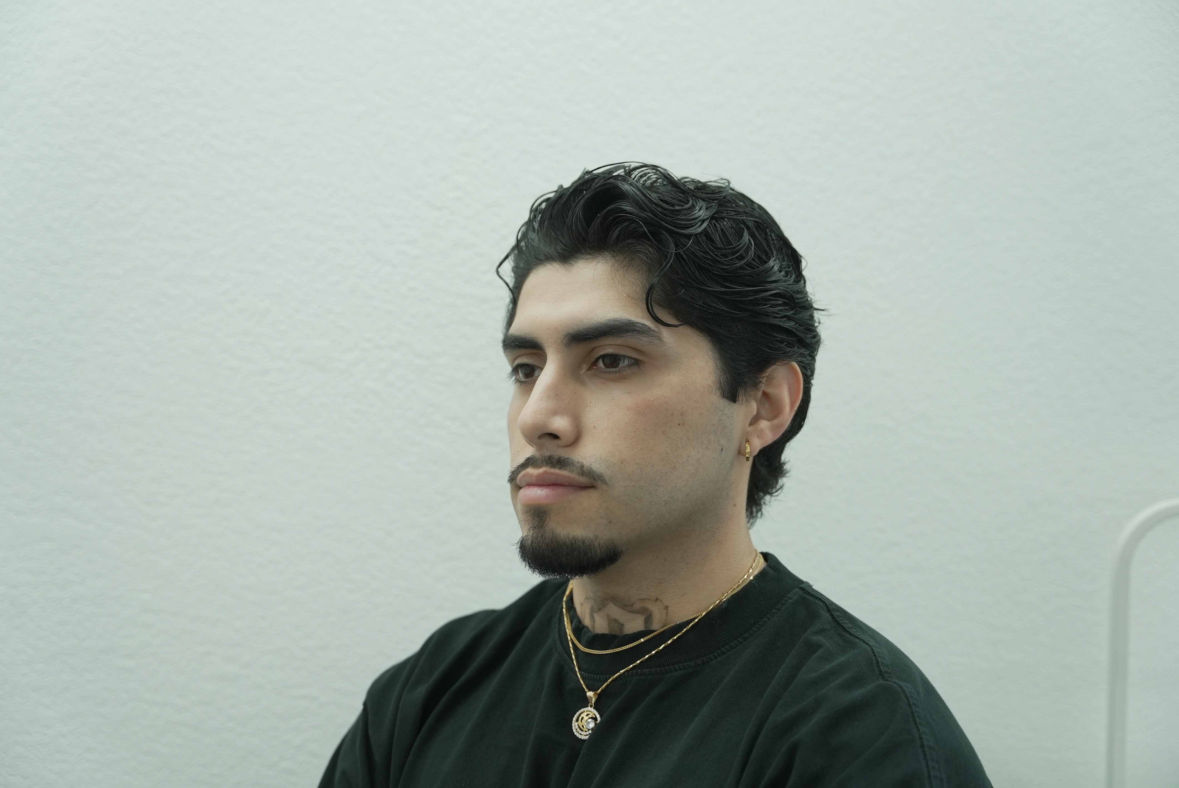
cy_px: 394
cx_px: 590
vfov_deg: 30.4
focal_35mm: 44
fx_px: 1452
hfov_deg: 44.2
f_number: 2.8
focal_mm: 44.3
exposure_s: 1/400
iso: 500
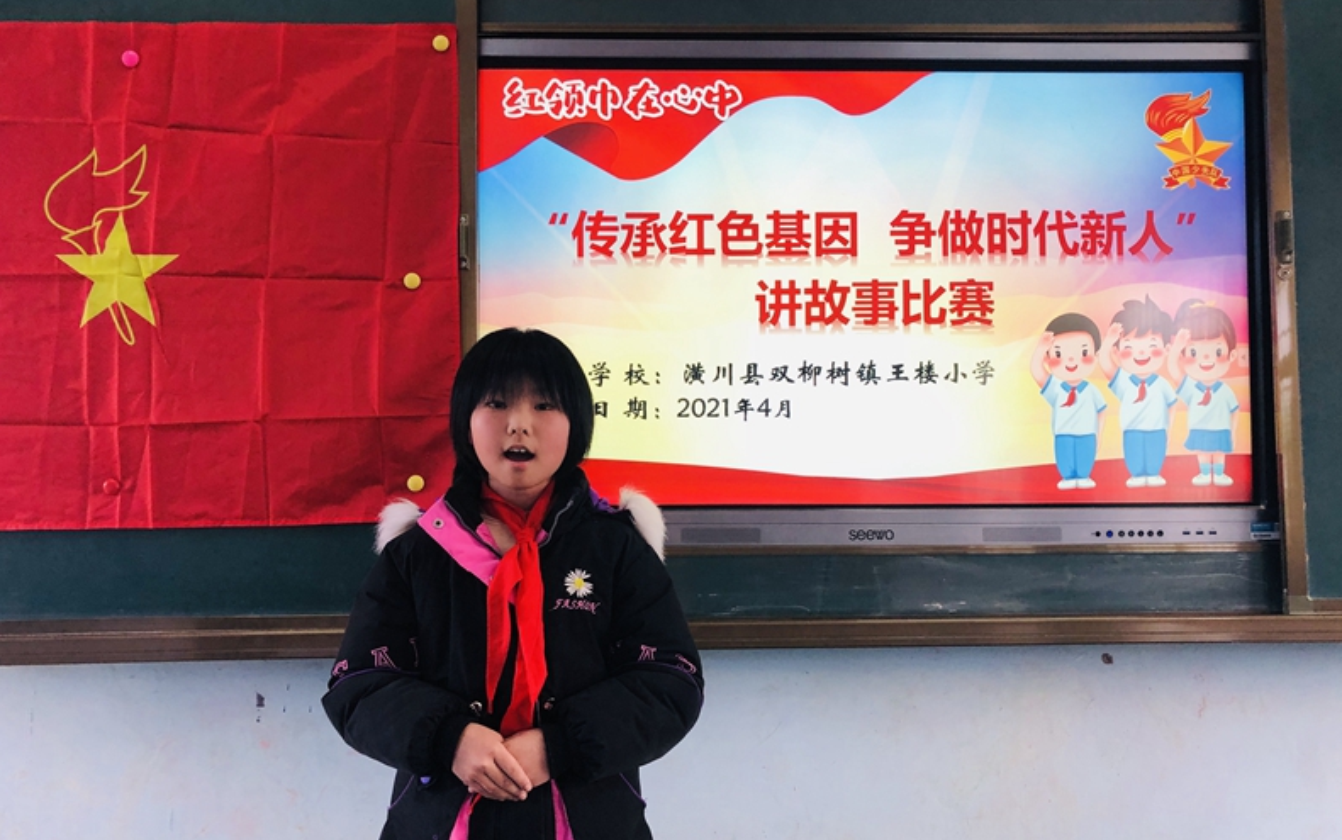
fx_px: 1098
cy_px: 440
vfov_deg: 41.9
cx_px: 677
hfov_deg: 62.9
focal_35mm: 30
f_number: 1.8
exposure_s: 1/30
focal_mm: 3.99
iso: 40
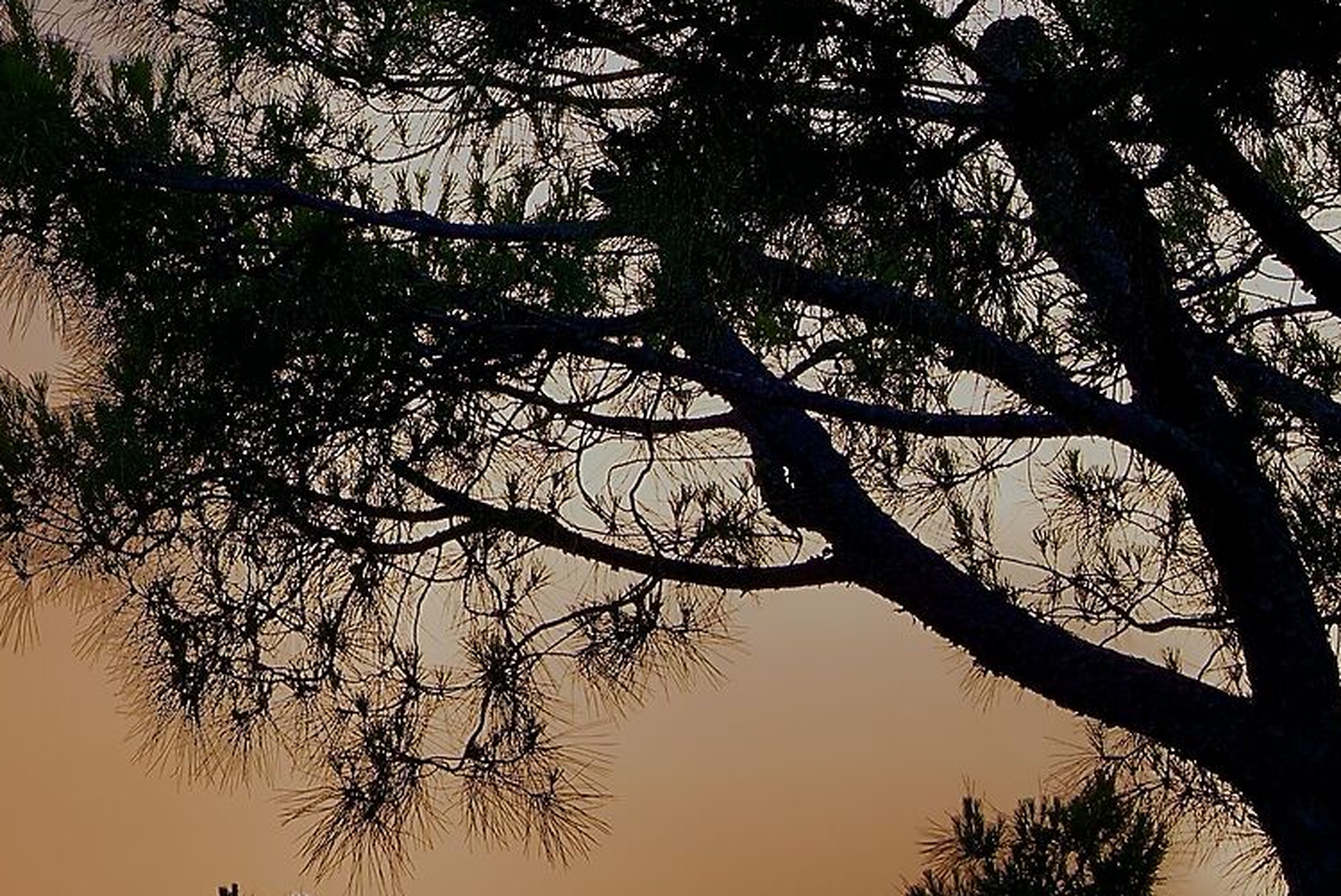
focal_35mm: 160
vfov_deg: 8.6
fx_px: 5963
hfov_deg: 12.6
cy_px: 52
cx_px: -216
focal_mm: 50
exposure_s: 1/250
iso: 320
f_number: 11
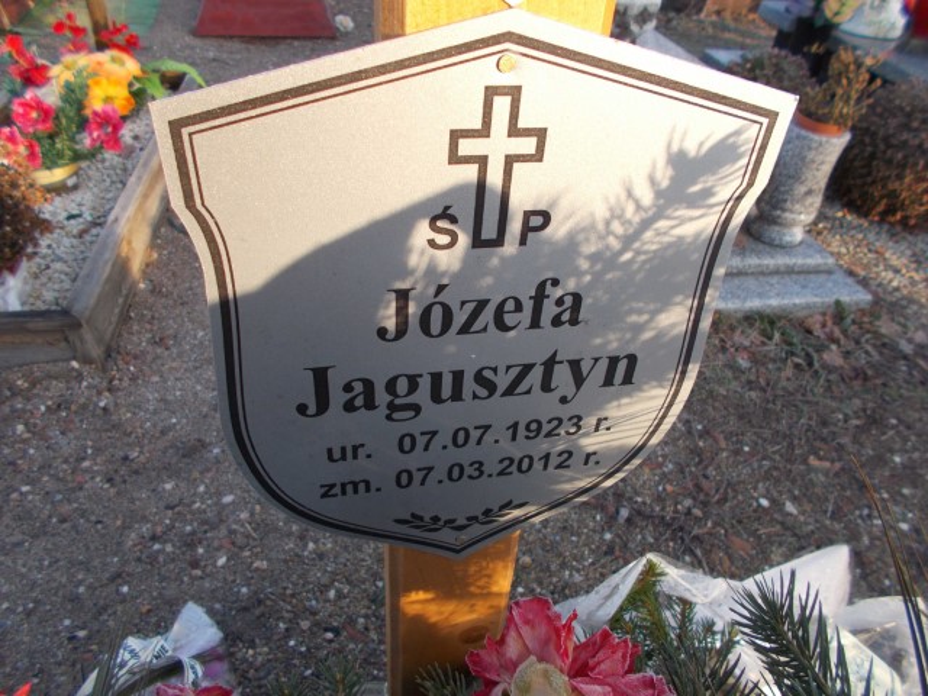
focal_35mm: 26
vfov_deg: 53.1
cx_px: 464
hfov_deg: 67.3
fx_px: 697
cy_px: 348
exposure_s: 1/160
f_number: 3.2
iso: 80
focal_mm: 4.6
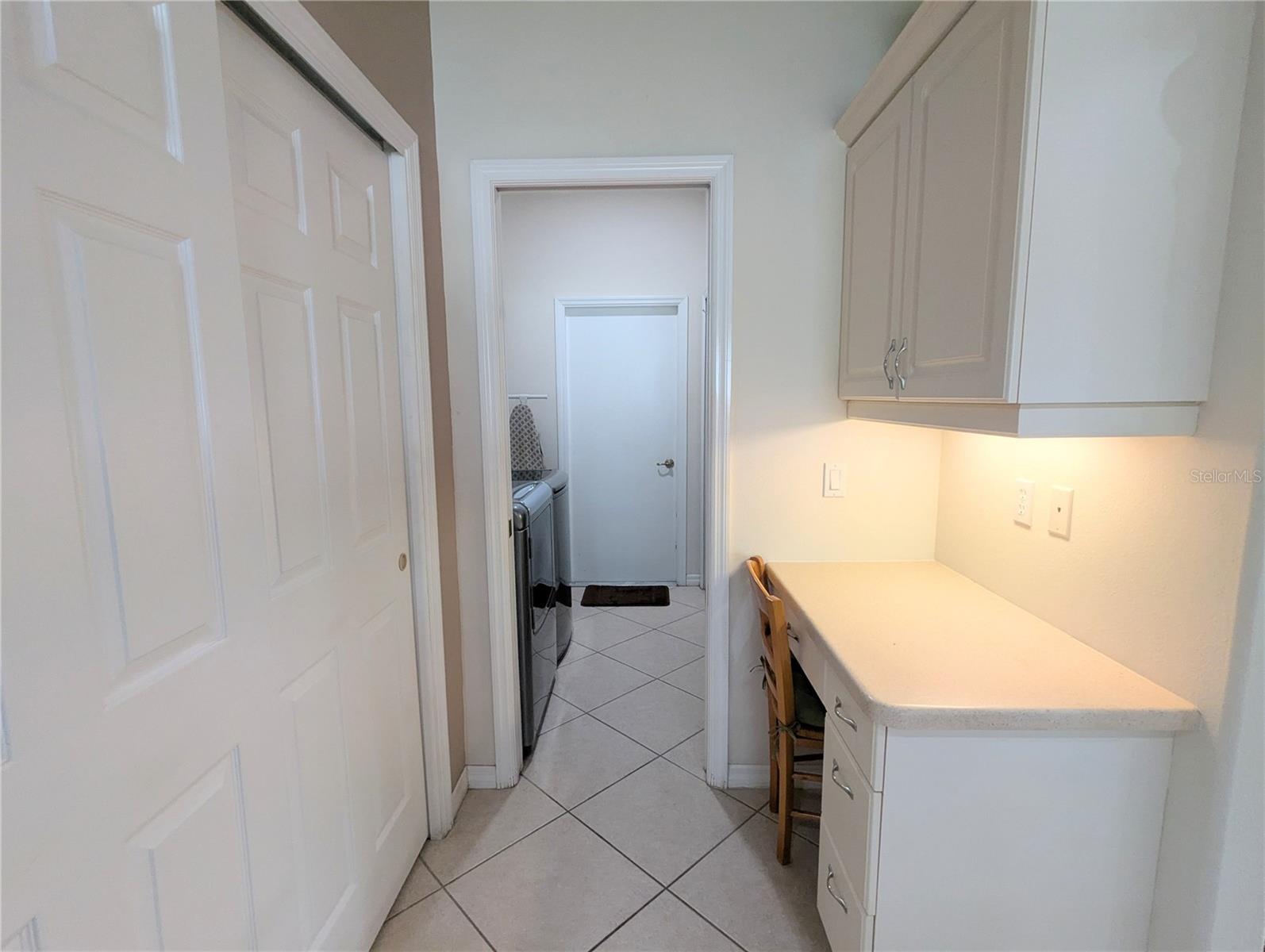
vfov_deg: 78.2
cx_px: 632
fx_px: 585
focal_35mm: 16
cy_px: 476
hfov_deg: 94.4
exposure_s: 1/75.2
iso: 154
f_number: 2.2
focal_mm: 2.35
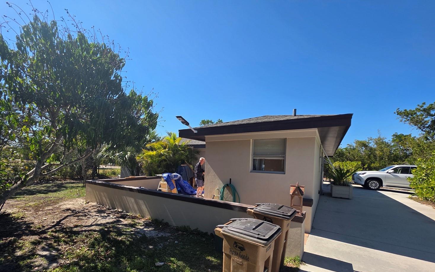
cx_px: 204
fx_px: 178
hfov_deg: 101.3
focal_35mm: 15
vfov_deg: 74.0
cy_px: 163
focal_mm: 2.2
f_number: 1.9
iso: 40
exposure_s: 1/1732
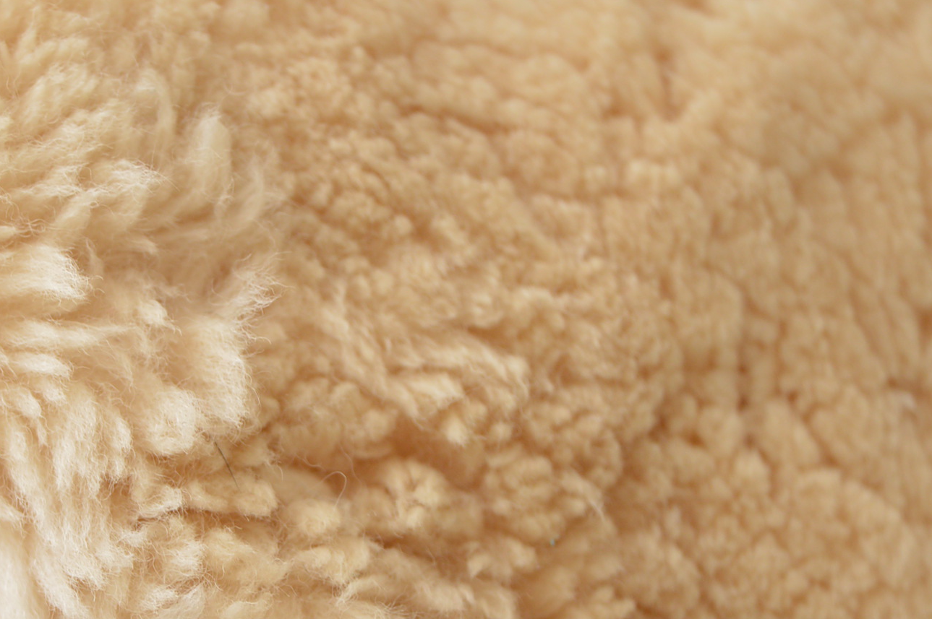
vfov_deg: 10.2
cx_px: -32
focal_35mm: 133
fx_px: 3440
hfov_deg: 15.1
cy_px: 661
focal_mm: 38
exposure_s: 1/100
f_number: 5
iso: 200
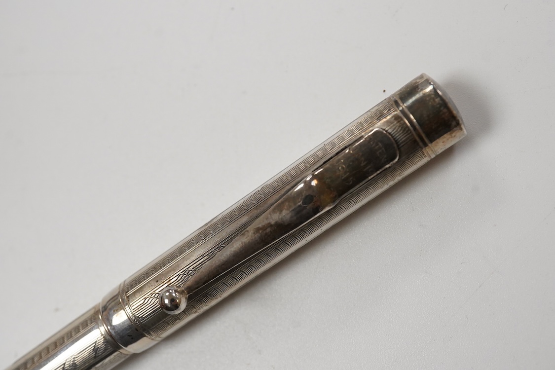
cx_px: 278
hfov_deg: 43.6
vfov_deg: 29.9
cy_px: 185
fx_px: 694
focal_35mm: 45
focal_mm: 30
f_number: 13
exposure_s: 1/200
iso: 2500
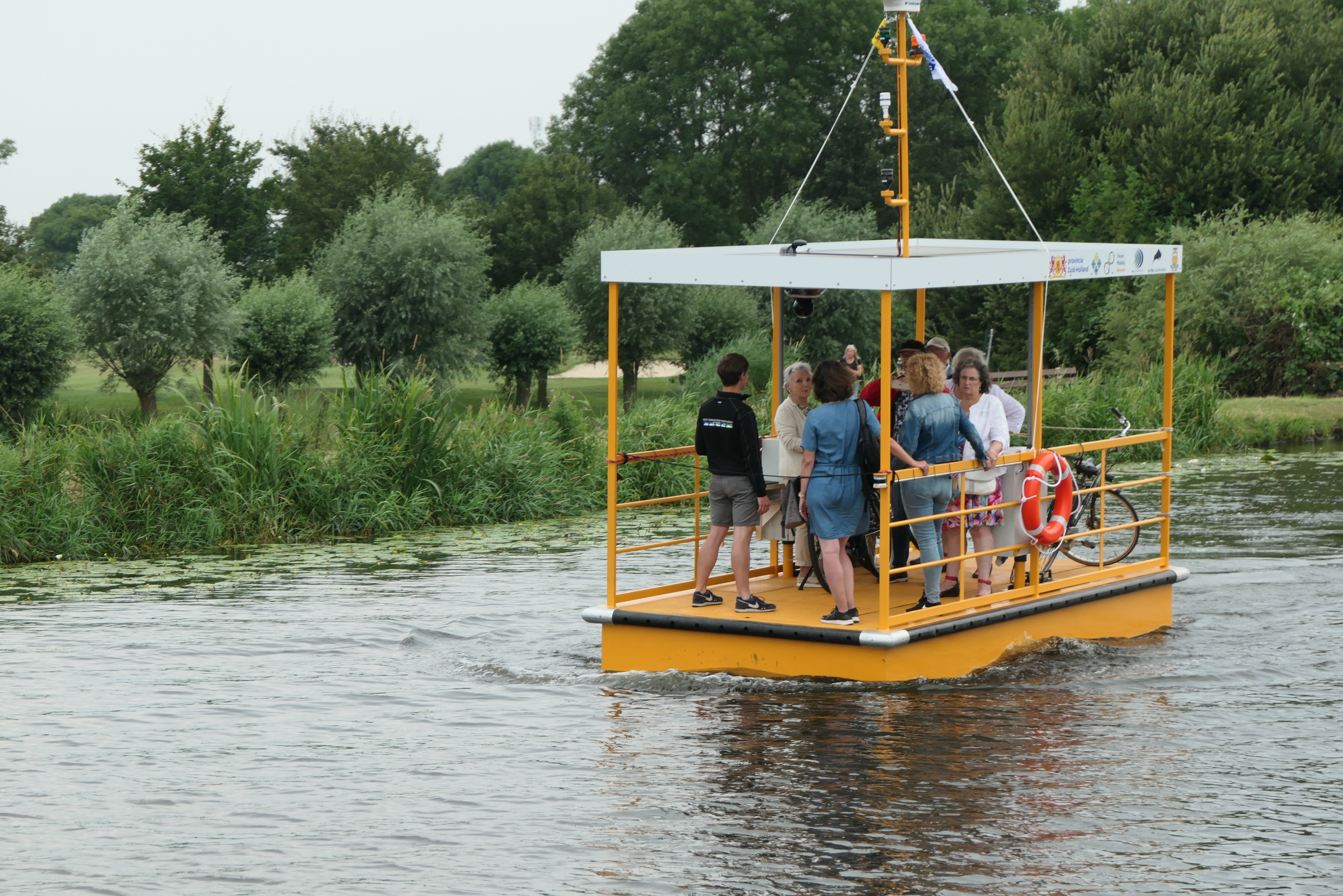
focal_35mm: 101
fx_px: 3768
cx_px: 672
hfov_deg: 20.2
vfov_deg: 13.6
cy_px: 448
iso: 200
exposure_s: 1/200
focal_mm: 37
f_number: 5.3
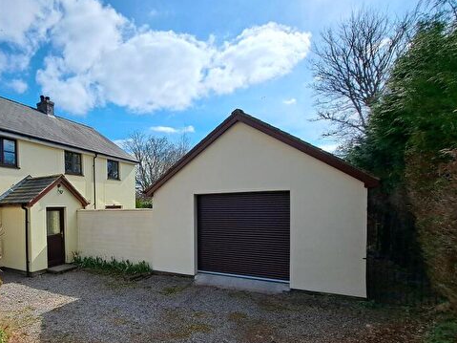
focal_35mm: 19
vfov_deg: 67.5
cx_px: 143
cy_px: 217
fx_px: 251
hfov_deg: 81.1
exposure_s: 1/2703
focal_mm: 1.74
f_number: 2.2
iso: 50
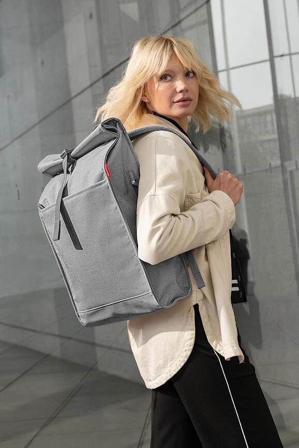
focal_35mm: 55
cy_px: 224
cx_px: 150
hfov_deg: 24.6
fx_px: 685
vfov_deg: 36.2
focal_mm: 55
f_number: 7.1
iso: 800
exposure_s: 1/200
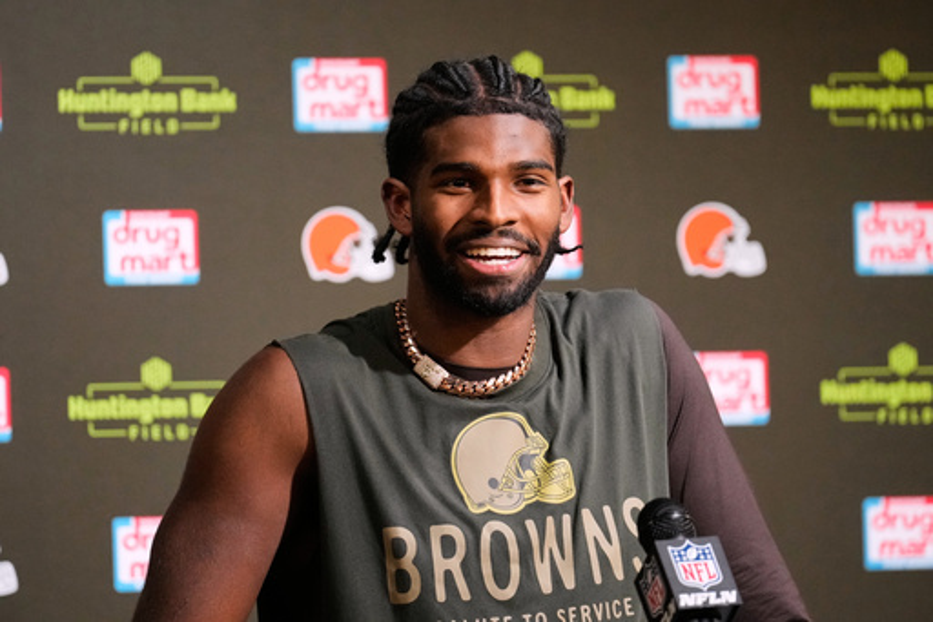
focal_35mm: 273
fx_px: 7073
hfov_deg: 7.5
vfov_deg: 5.0
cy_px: 311
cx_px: 466
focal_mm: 182
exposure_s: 1/640
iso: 4000
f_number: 2.8
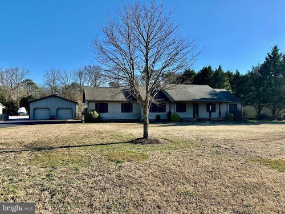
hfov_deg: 71.6
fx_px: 198
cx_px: 142
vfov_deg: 56.8
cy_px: 107
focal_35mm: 24
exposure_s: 1/3356
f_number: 1.78
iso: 80
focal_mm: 6.86
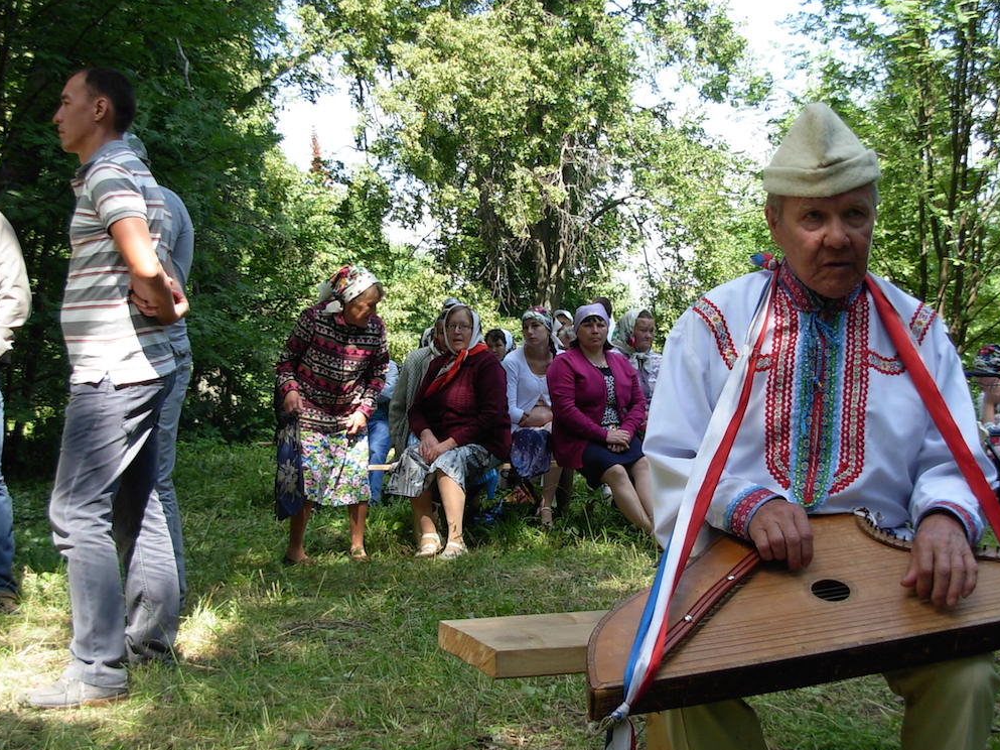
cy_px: 418
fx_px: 1415
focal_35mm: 49
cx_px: 511
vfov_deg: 29.6
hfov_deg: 38.9
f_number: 2.9
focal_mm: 6.3
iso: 79
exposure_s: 1/235
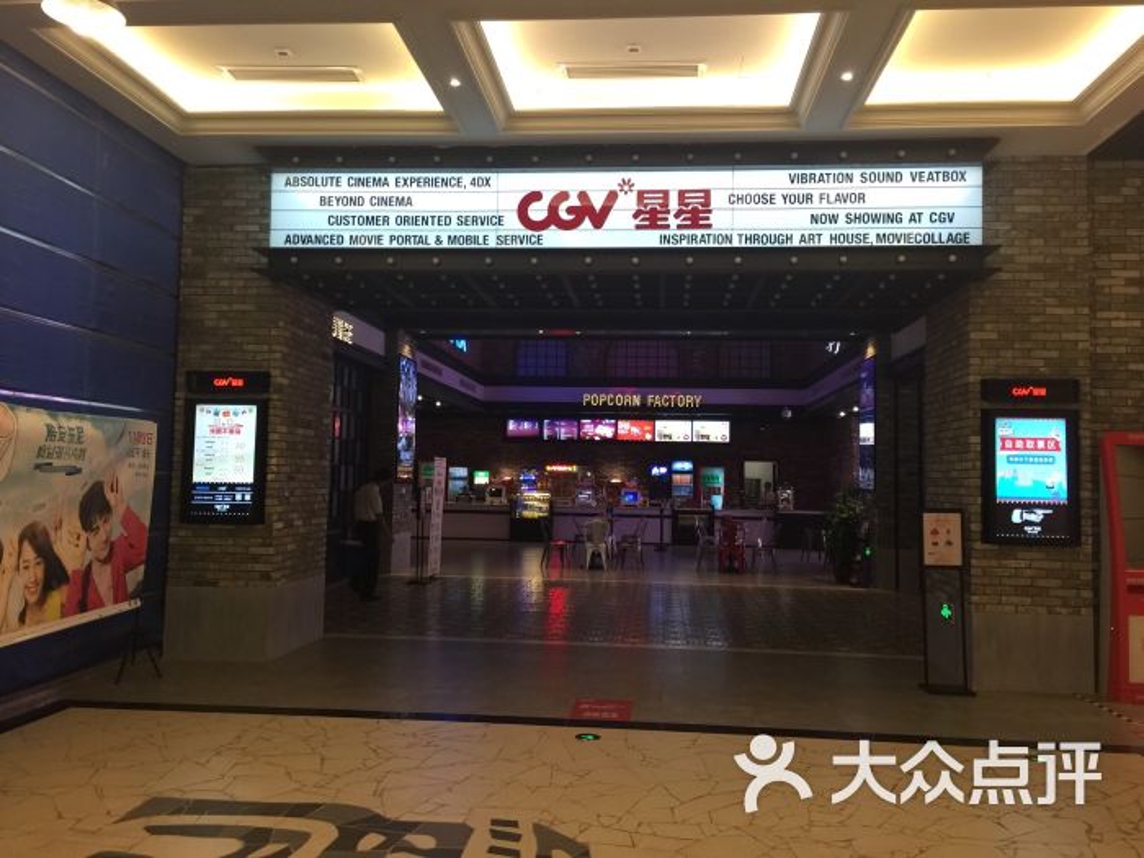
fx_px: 958
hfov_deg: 61.7
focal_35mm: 29
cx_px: 572
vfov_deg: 48.2
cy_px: 429
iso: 64
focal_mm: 4.15
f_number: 2.2
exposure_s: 1/33
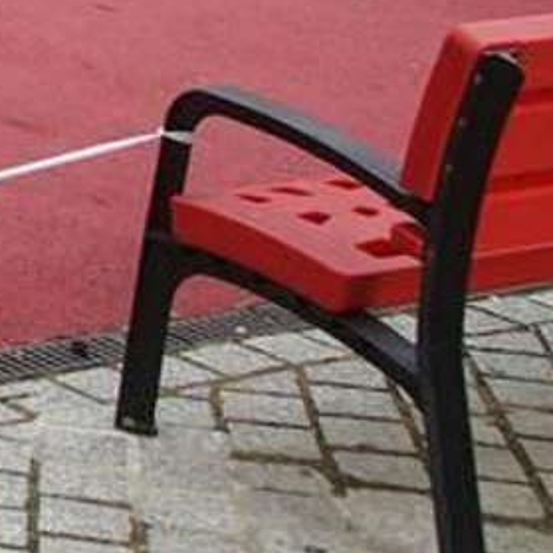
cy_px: -411
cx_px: -854
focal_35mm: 117
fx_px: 2115
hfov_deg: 11.6
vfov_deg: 13.5
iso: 200
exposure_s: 1/160
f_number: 9
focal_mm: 24
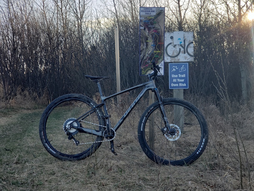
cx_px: 127
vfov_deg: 28.0
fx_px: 382
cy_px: 96
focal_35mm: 52
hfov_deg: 36.8
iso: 32
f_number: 2.4
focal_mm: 6
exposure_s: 1/120
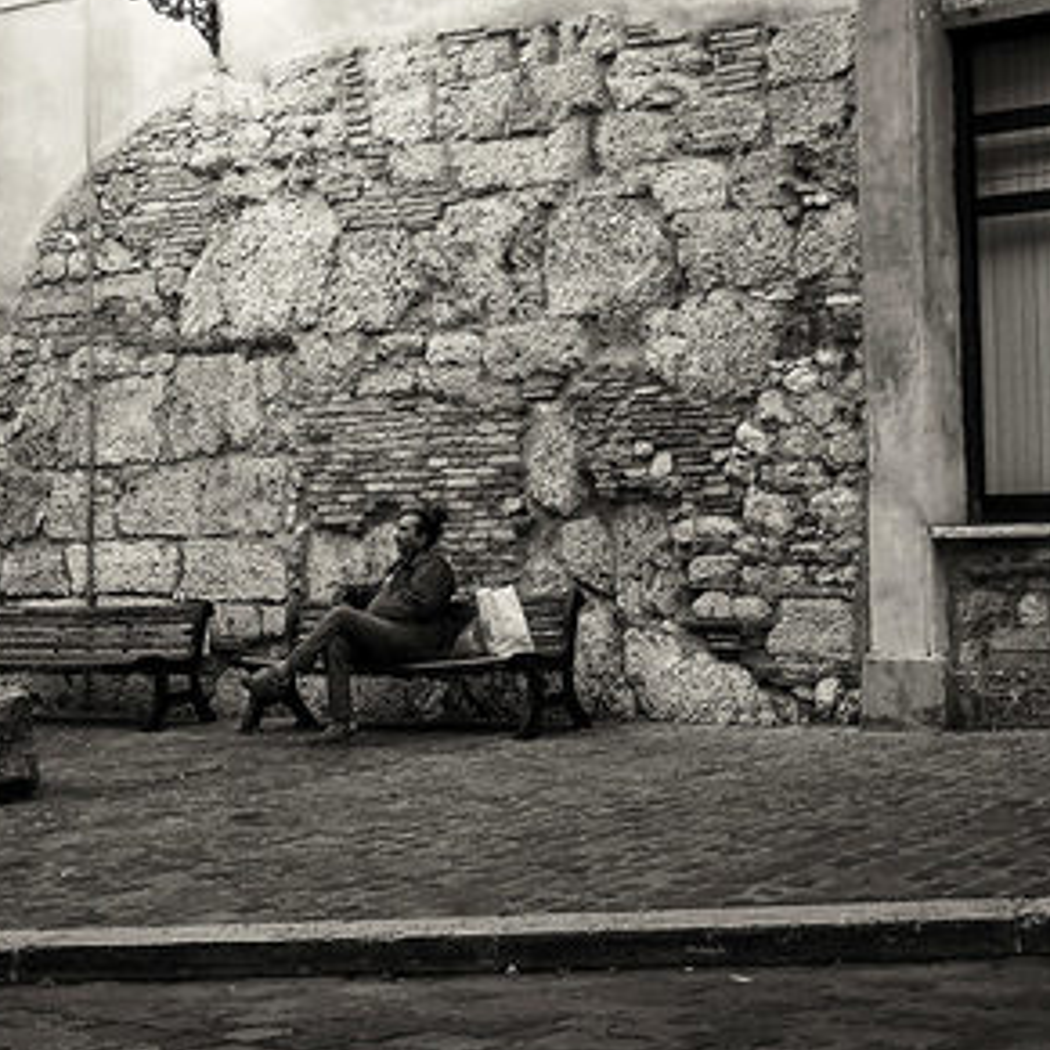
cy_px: 379
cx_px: 422
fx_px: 2505
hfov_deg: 23.6
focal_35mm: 73
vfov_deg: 23.6
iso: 400
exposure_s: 1/60
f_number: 1.8
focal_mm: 20
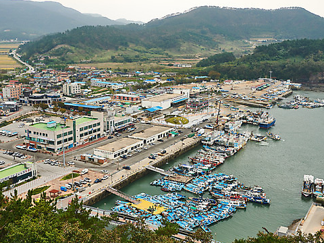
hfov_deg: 39.6
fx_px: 449
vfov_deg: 30.3
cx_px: 139
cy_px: 122
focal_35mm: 48
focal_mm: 40
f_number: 8
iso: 200
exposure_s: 1/250
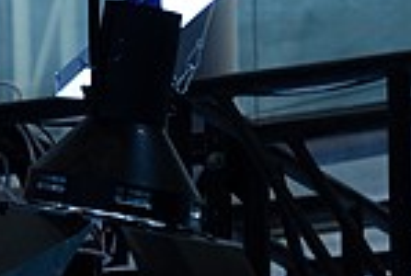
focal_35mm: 384
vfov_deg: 3.5
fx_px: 4393
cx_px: 243
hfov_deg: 5.4
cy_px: -542
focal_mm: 56
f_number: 6.3
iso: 100
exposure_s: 1/80
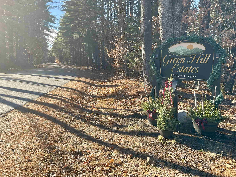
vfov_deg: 48.2
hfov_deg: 61.7
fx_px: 198
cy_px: 88
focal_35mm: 29
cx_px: 118
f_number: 1.8
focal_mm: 3
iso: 16
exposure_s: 1/454
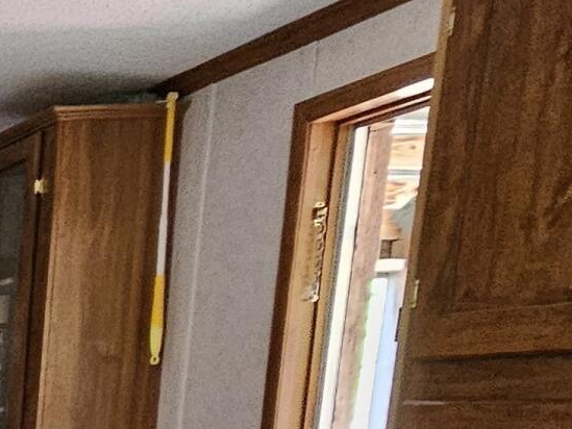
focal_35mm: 71
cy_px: 608
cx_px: -708
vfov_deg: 18.7
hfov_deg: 16.4
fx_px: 1173
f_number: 2.2
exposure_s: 1/30
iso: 640
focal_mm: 2.2
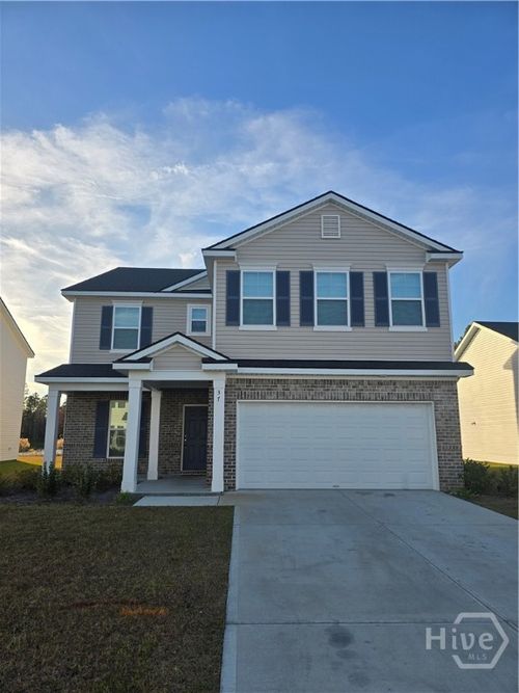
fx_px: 460
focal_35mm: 23
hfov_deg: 58.9
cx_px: 260
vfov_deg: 73.9
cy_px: 346
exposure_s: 1/577
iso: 12
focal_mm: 6.3
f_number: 1.7
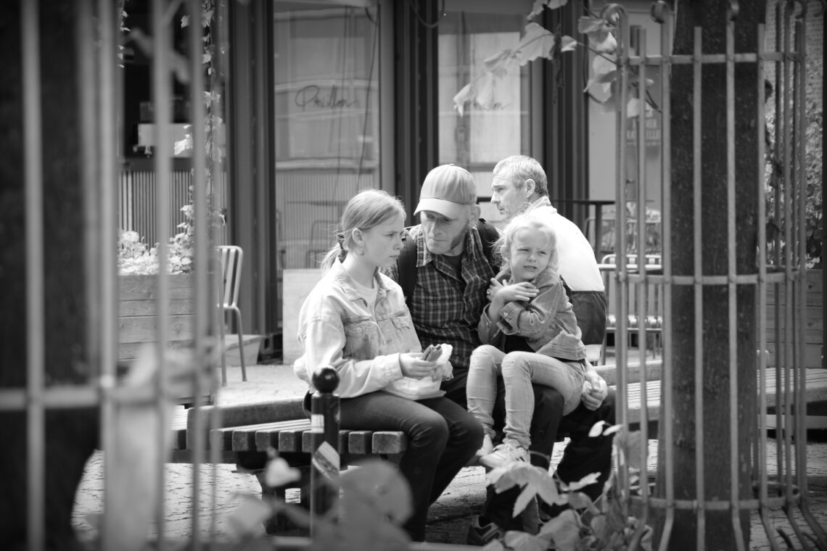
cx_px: 414
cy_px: 276
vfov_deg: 7.3
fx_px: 4295
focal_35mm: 187
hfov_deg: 11.0
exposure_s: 1/200
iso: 200
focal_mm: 125
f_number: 4.5
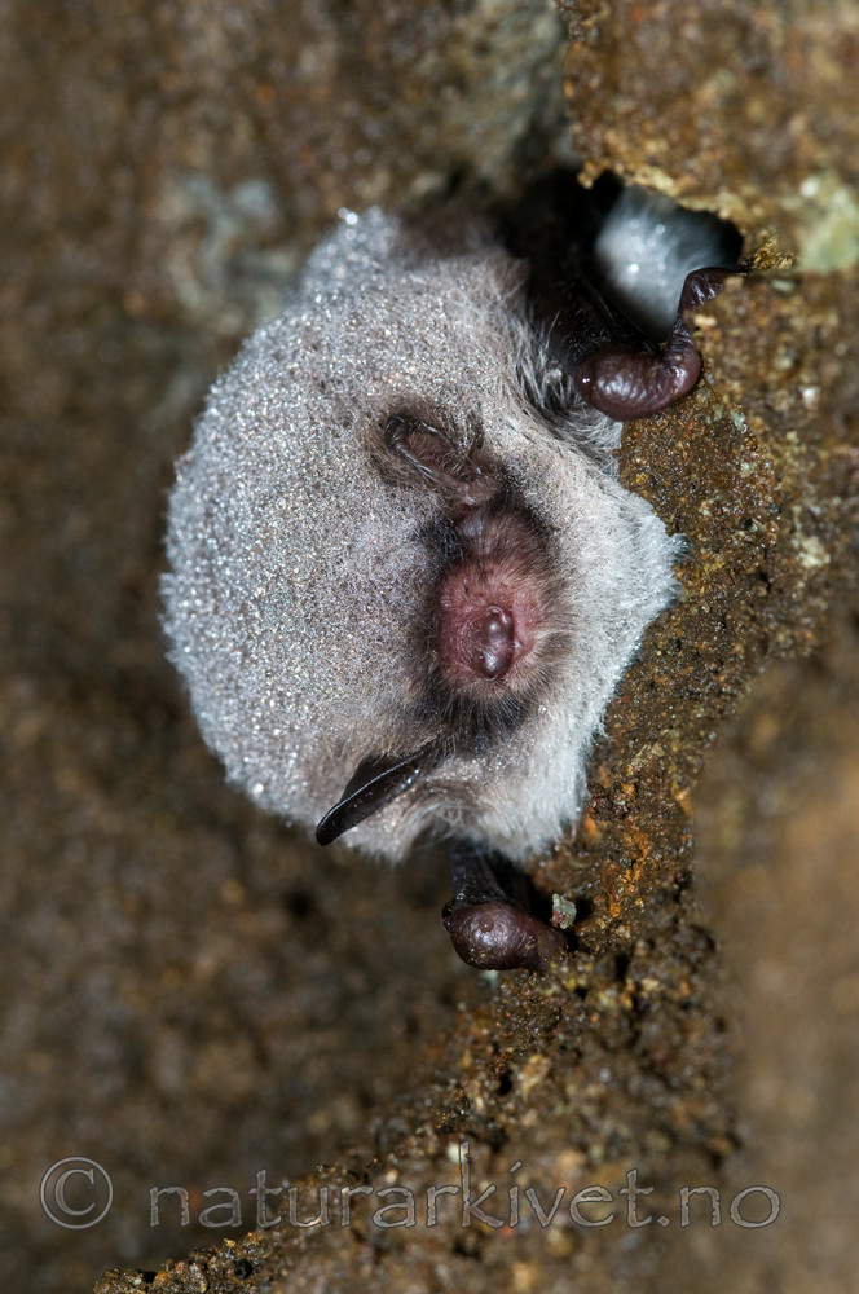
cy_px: 647
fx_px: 5652
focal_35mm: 158
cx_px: 430
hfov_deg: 8.7
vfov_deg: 13.1
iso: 400
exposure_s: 1/60
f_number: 14
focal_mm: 105
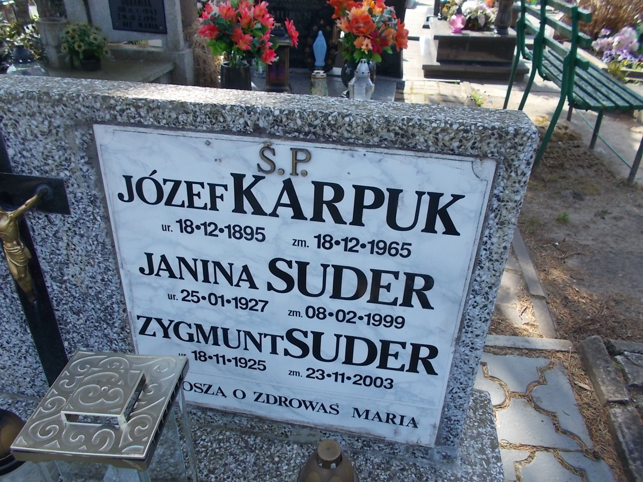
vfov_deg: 53.1
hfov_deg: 67.3
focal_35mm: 26
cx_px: 322
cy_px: 241
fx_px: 483
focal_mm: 4.6
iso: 80
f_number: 3.2
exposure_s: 1/250
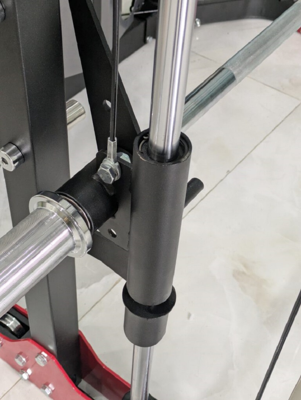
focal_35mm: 51
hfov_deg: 28.6
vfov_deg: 37.5
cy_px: 200
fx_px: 591
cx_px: 150
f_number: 1.89
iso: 210
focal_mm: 5.43
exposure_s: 1/33.3
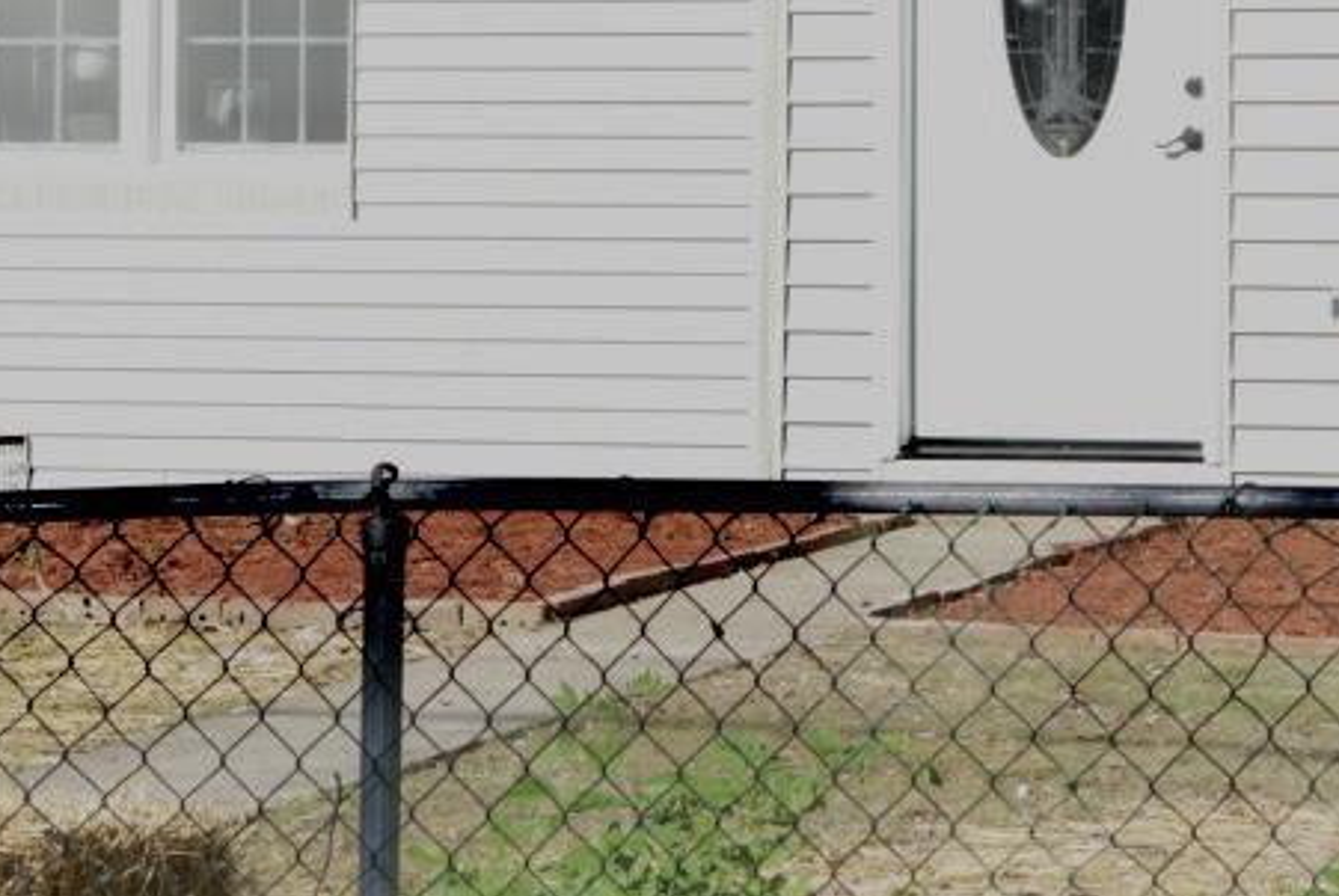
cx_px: 1672
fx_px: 6666
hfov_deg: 11.2
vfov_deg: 7.6
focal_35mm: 179
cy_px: -469
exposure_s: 1/200
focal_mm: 50
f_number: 7.1
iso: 160
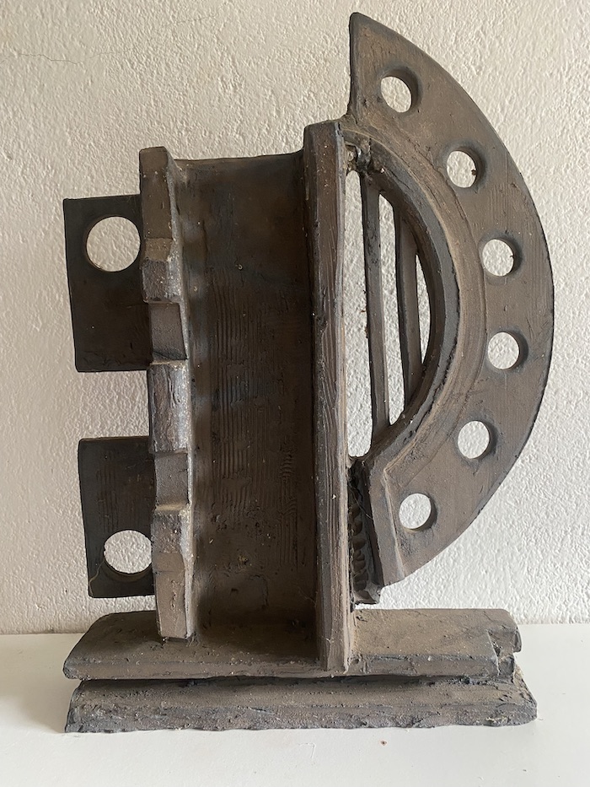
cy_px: 394
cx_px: 295
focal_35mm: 26
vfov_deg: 67.3
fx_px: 591
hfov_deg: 53.1
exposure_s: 1/60
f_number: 1.8
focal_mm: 4.25
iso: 320
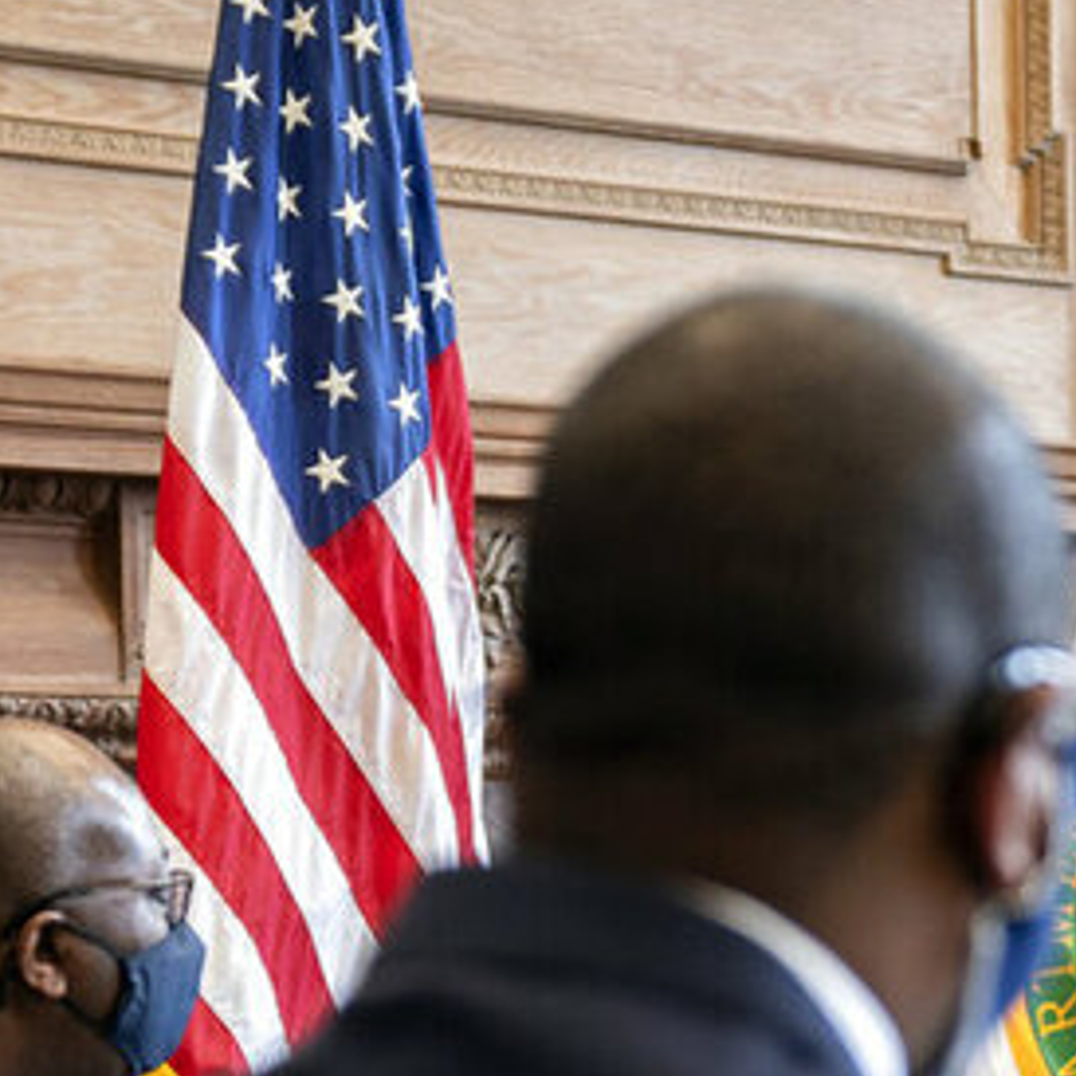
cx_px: 891
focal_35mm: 141
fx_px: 4959
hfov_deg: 12.3
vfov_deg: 12.3
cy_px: 827
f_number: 2.8
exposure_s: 1/320
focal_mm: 47
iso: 800
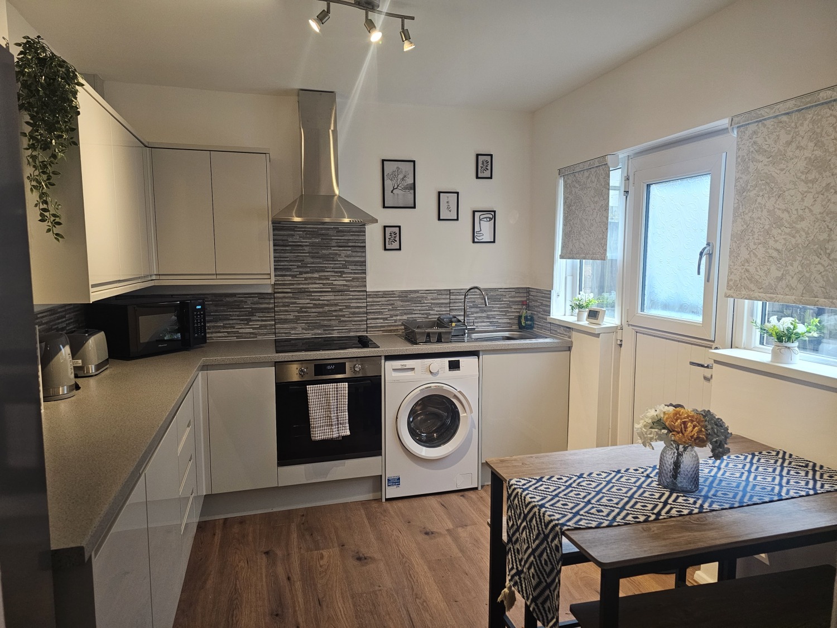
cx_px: 418
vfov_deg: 58.9
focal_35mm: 23
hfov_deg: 73.9
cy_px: 314
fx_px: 556
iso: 500
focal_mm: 6.3
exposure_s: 1/100
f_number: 1.7
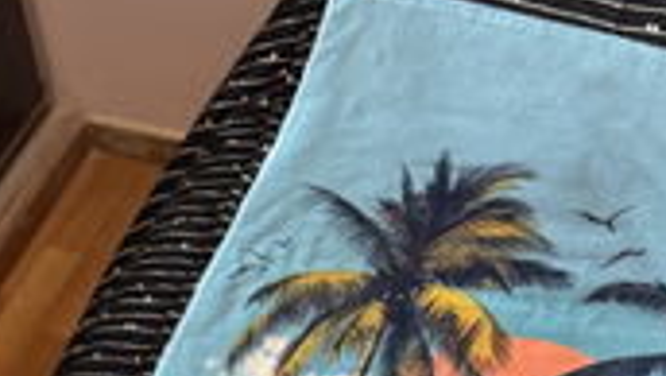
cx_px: 341
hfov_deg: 26.2
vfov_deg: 12.4
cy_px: 851
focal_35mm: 81
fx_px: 1431
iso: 500
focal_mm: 6.76
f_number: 1.78
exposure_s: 1/50
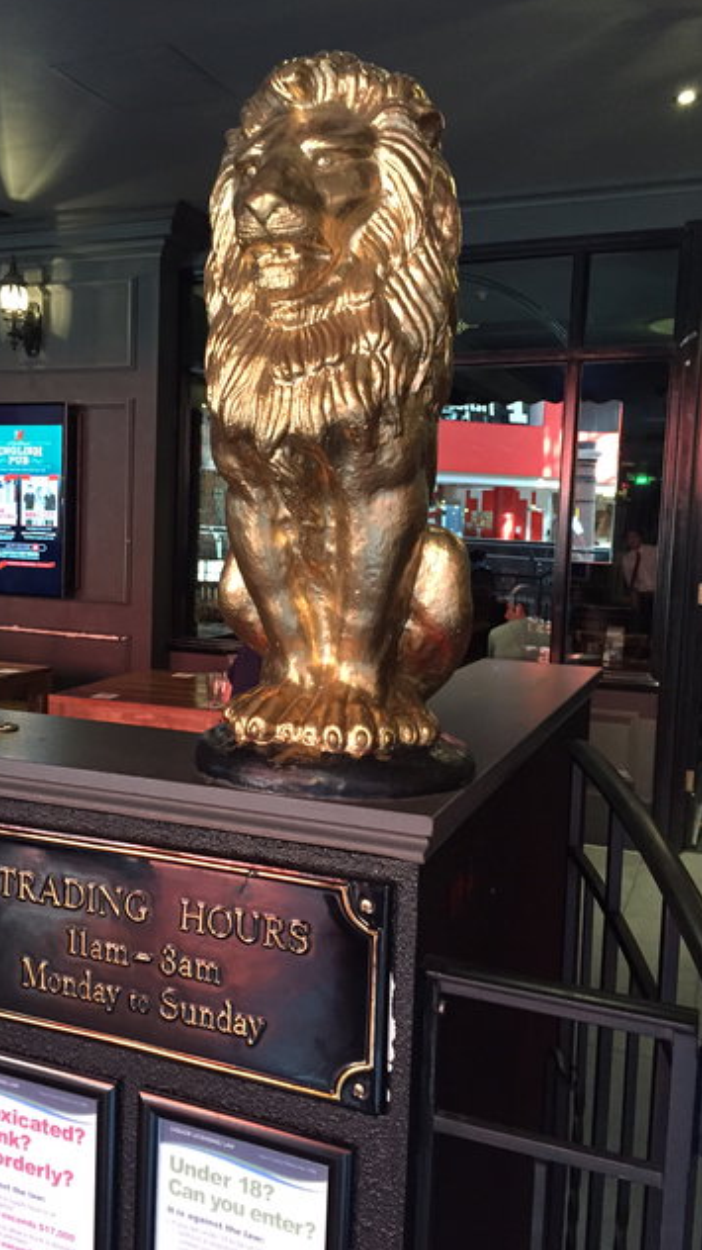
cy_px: 619
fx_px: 1060
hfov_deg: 36.4
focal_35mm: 32
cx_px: 267
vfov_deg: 61.0
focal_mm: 4.15
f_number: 2.2
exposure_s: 1/20
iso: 250
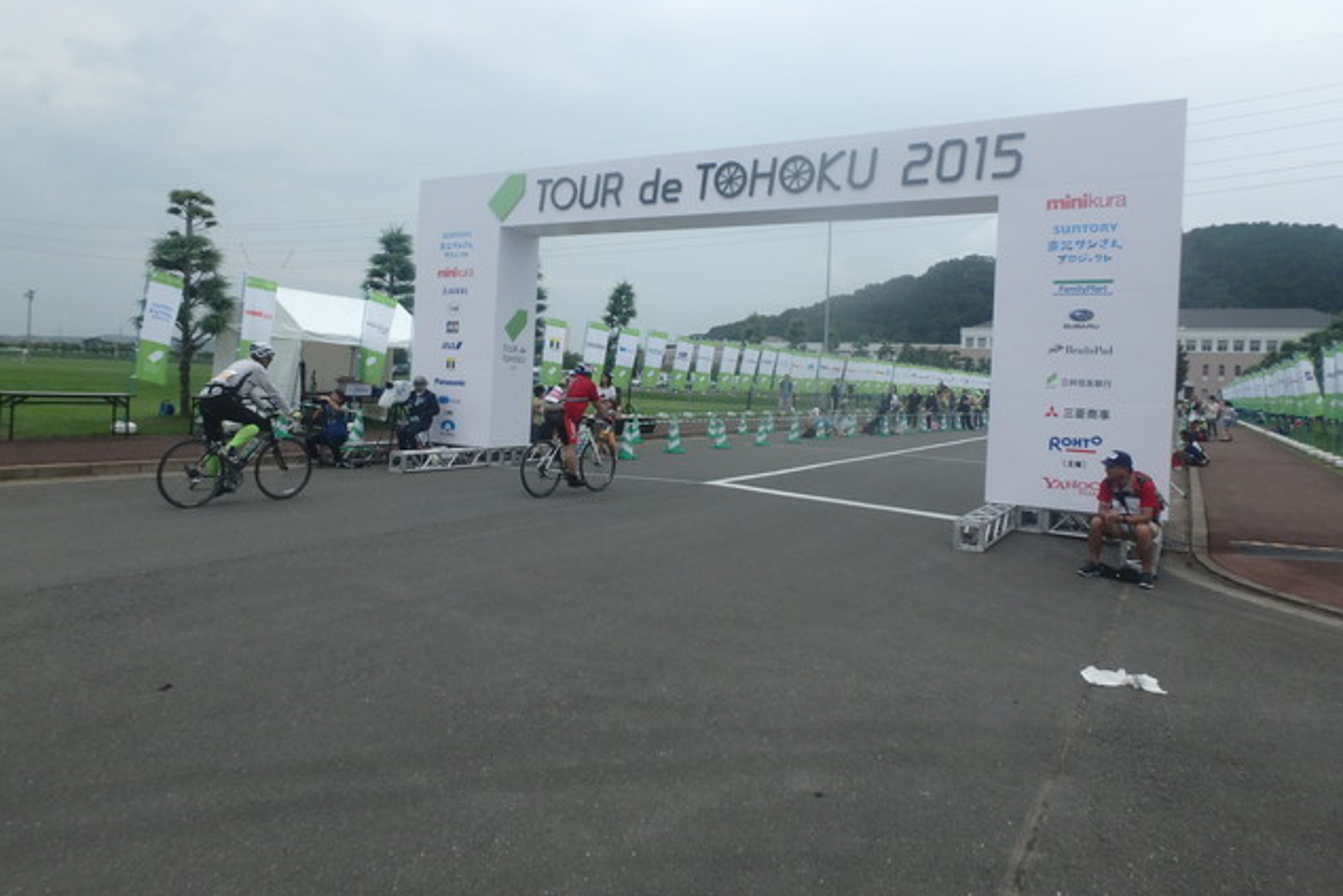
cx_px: 668
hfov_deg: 78.6
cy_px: 399
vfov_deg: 57.1
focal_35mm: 22
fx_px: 821
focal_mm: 3.7
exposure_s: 1/640
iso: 125
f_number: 3.5
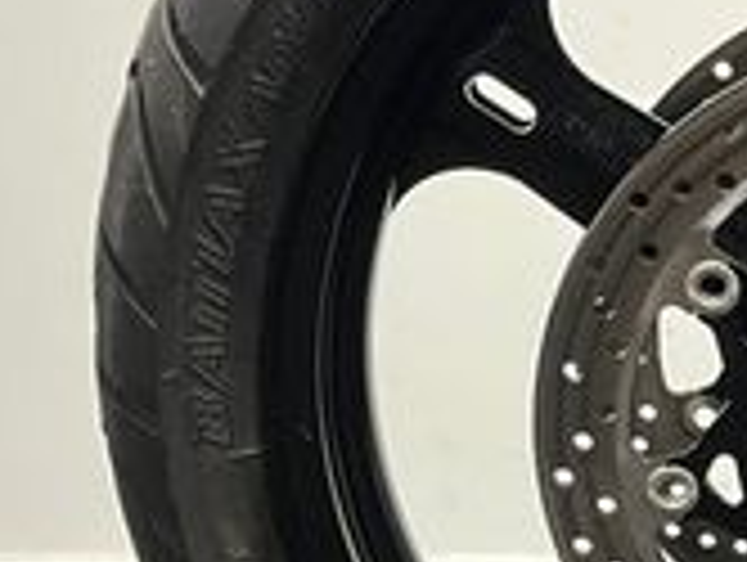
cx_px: 990
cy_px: 441
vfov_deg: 14.8
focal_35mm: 100
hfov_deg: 18.2
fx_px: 2161
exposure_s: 1/50
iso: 320
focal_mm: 5.1
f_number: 1.6
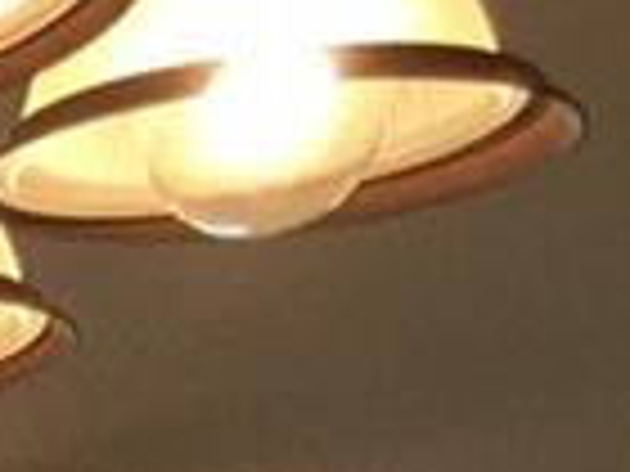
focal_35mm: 249
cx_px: -1174
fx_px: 4532
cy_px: 2477
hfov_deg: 7.2
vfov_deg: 4.8
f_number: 2.2
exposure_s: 1/30
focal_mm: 4.15
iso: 32
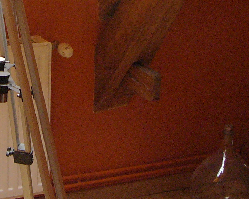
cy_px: -9
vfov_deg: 13.4
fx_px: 833
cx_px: 8
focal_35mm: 113
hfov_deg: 16.7
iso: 200
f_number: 2.8
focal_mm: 6
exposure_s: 1/160
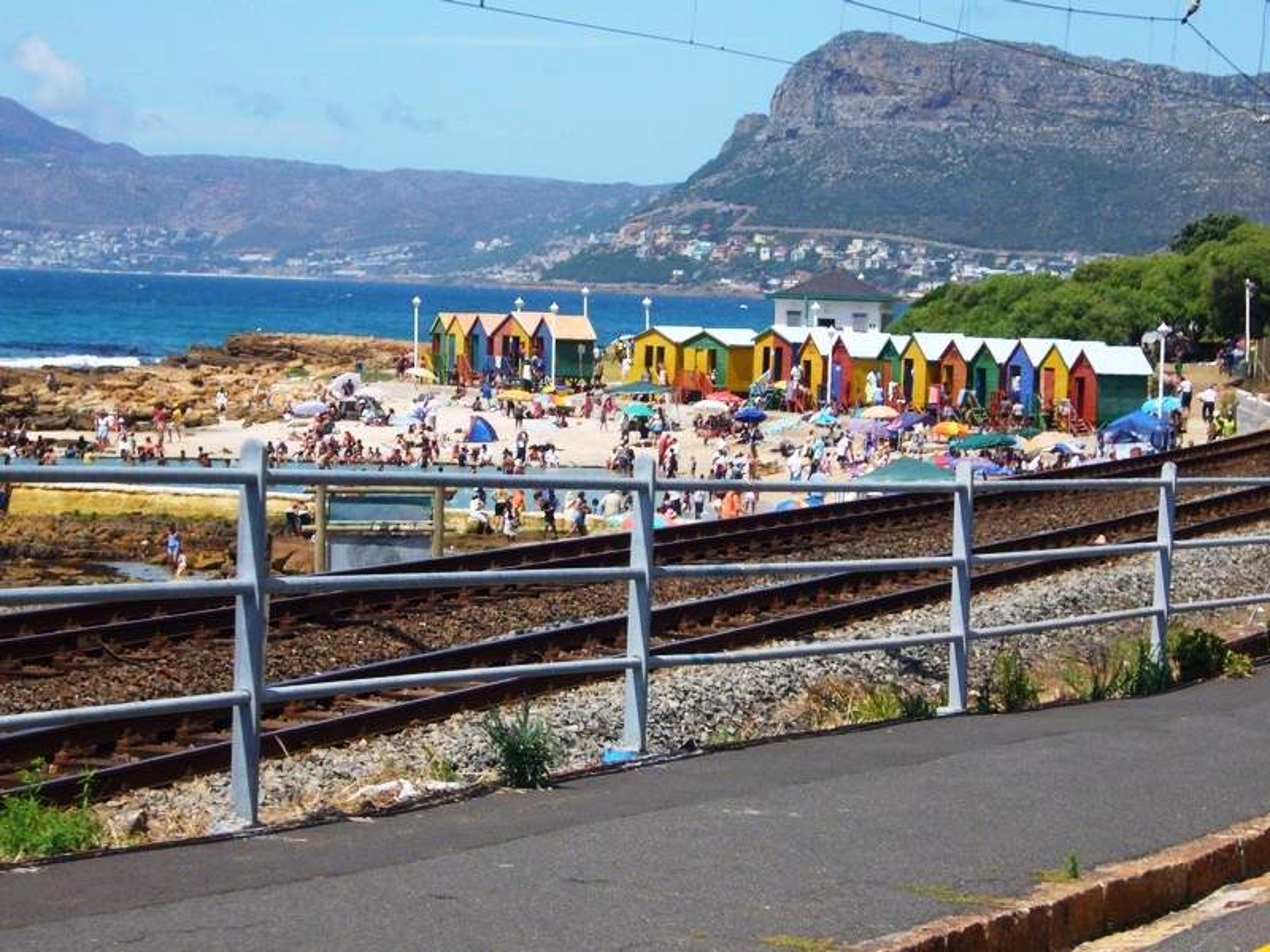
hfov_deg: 19.3
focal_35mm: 102
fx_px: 3742
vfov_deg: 14.5
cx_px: 635
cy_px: 476
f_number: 11
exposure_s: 1/125
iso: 80
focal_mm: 16.8
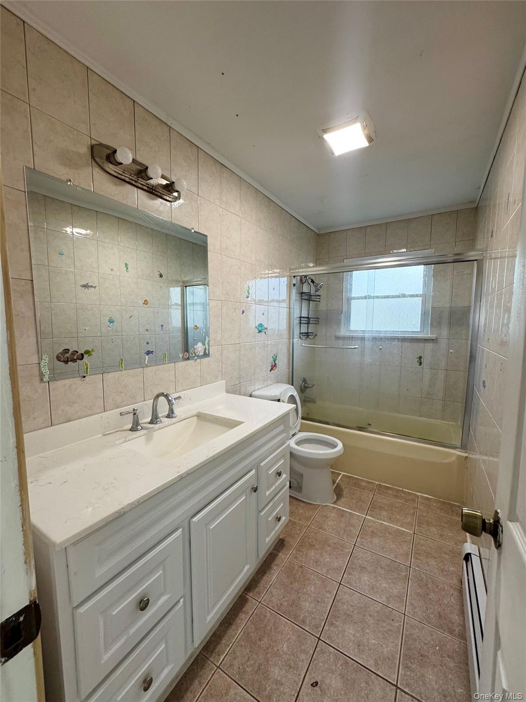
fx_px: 284
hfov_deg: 85.7
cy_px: 351
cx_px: 263
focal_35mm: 14
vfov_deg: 102.1
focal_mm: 2.22
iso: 250
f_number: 2.2
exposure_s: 1/60
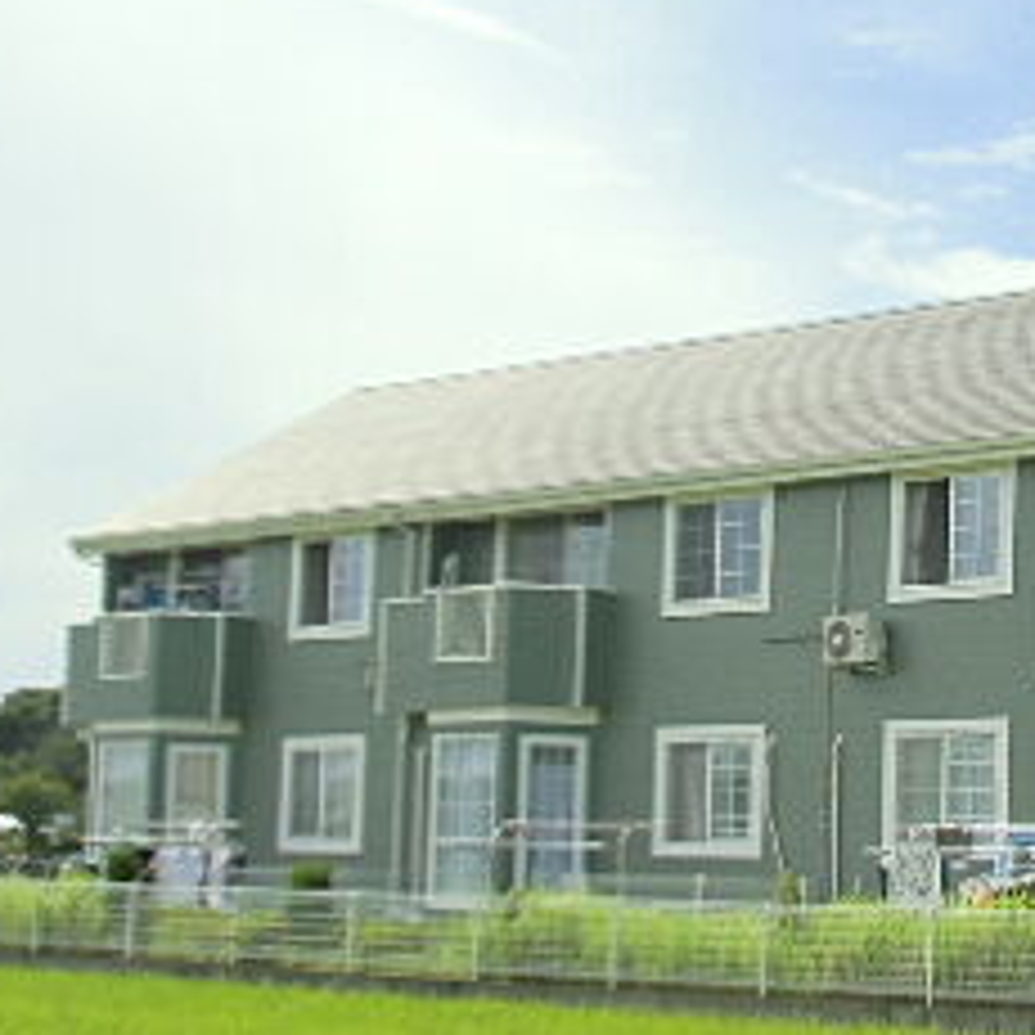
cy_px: 657
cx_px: 1228
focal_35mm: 81
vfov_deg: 21.3
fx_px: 2740
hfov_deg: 20.1
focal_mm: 5.93
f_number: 3.7
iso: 64
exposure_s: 1/640
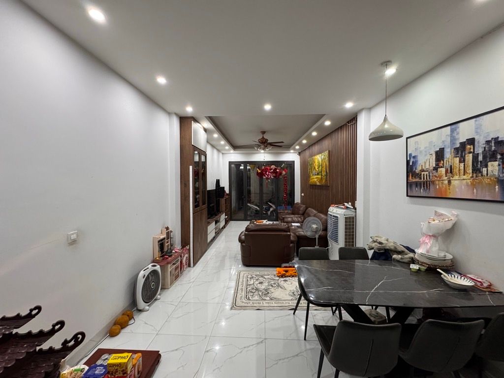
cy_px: 189
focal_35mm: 14
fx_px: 204
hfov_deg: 102.1
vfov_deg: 85.7
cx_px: 252
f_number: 2.2
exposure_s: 1/50
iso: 200
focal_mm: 2.22
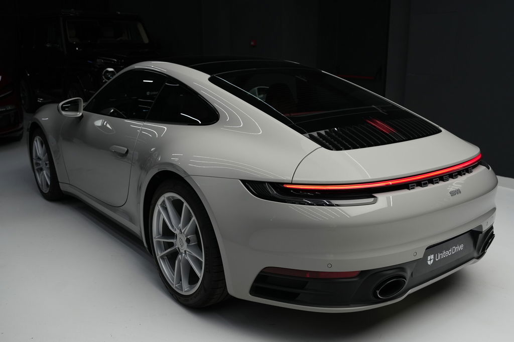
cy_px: 171
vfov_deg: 37.8
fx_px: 500
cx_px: 257
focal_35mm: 35
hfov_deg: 54.4
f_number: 4.5
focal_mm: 35
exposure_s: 1/60
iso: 1000
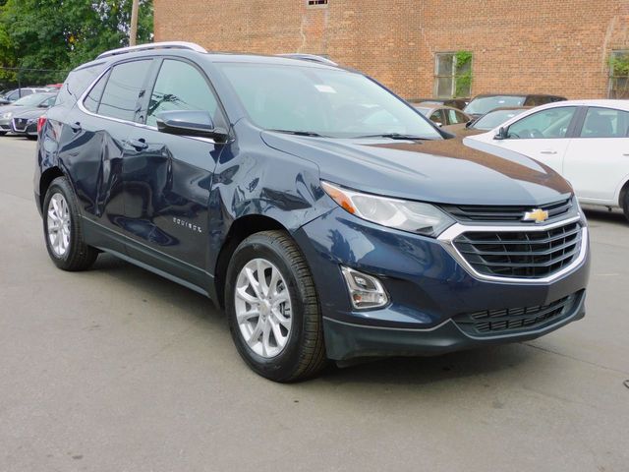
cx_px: 314
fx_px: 727
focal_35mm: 40
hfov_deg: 46.8
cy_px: 236
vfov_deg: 36.0
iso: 125
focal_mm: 7.2
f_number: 3.8
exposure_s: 1/320
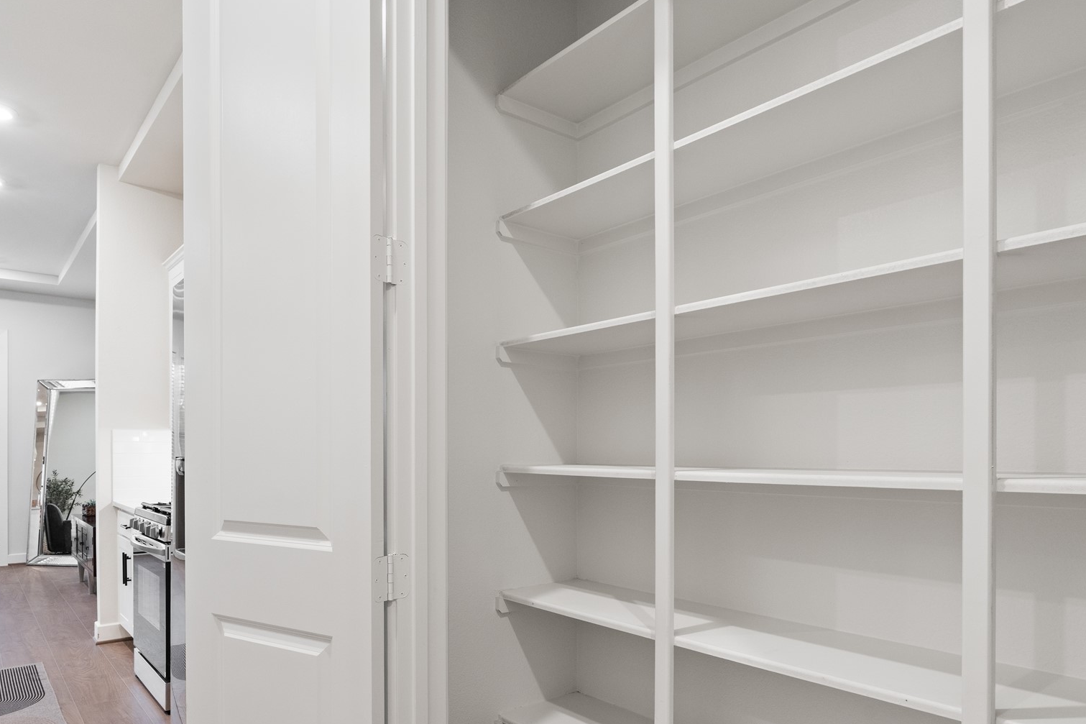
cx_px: 528
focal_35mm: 23
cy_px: 454
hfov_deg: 76.1
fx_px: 694
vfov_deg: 54.4
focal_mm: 16
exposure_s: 1/2.5
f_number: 9
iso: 200
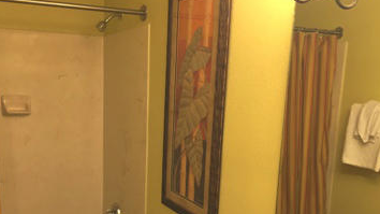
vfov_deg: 29.1
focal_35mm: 40
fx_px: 403
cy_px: 166
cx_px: 151
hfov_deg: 50.2
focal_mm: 4.15
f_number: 2.2
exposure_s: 1/30
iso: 80
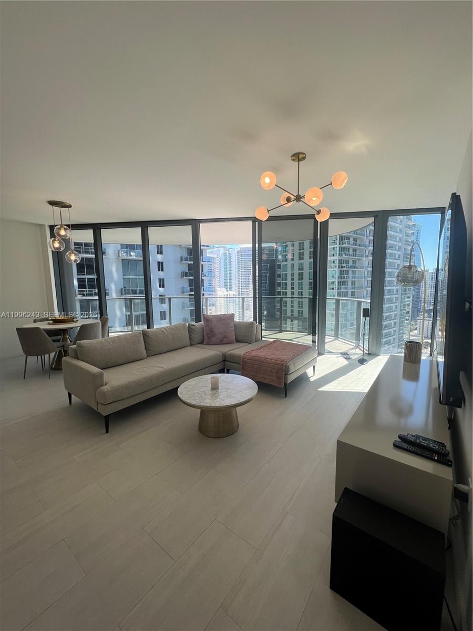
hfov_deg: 89.9
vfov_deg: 106.2
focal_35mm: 13
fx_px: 237
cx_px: 236
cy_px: 316
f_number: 1.8
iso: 32
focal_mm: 1.57
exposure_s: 1/263
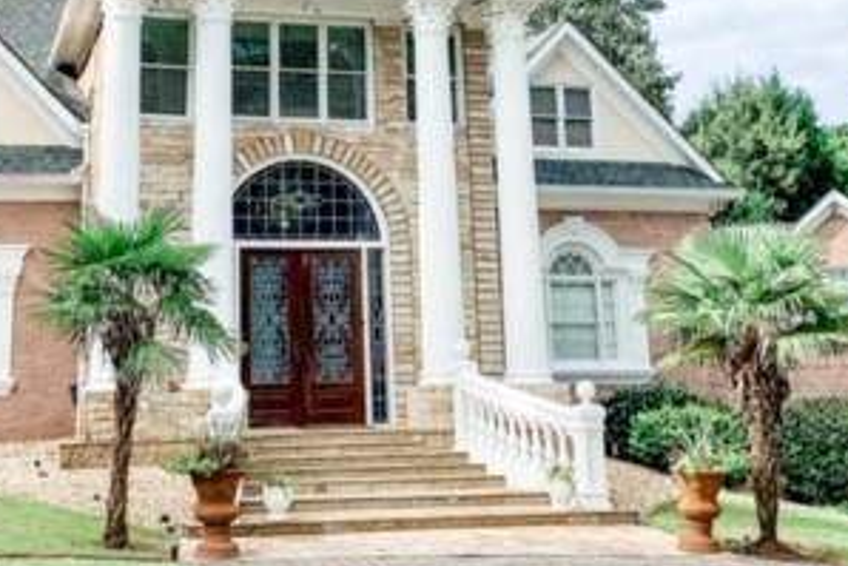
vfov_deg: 22.7
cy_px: 26
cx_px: 344
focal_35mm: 58
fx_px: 1367
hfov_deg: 34.4
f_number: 1.8
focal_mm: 4.25
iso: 25
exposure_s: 1/2500
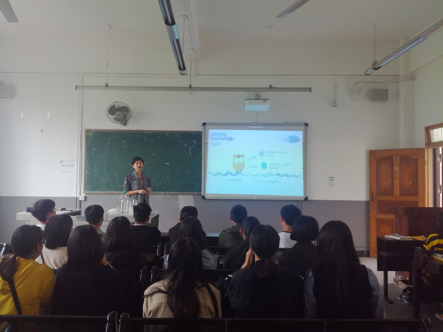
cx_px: 222
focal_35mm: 27
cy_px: 166
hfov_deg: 65.3
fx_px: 346
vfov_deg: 51.4
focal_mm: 3.79
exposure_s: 1/33.3
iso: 125
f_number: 2
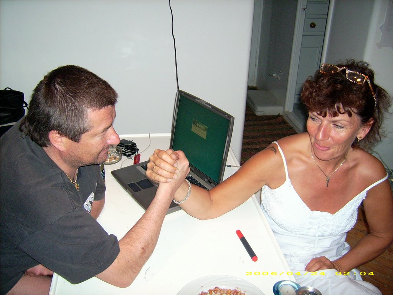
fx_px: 397
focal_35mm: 35
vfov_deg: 40.7
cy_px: 148
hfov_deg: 52.6
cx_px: 196
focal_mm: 5.95
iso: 100
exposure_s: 1/60
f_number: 2.8
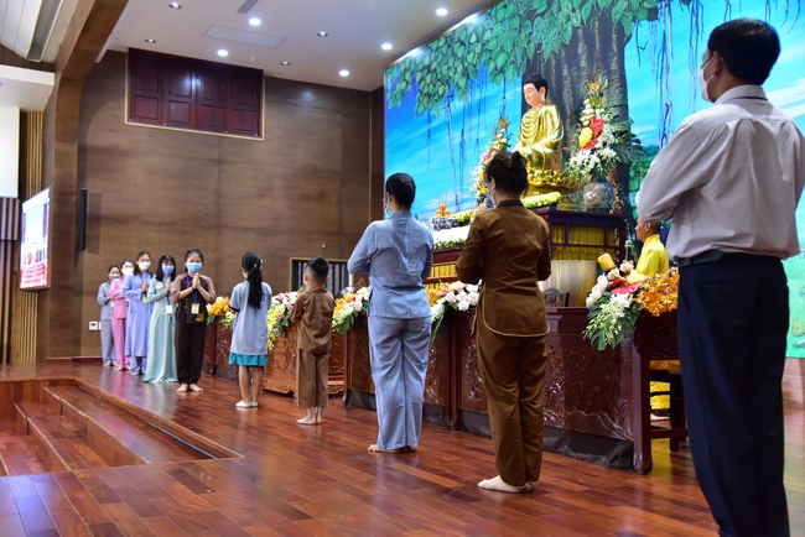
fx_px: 850
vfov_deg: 35.1
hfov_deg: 50.7
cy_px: 268
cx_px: 402
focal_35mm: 38
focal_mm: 38
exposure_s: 1/125
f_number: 4.5
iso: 3200
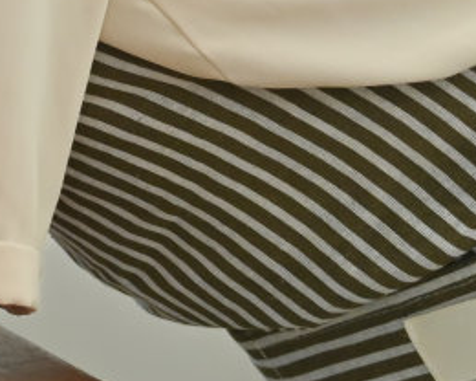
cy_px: -265
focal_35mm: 243
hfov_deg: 7.4
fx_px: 3423
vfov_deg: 6.3
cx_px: -716
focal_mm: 42
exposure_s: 1/320
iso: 400
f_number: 4
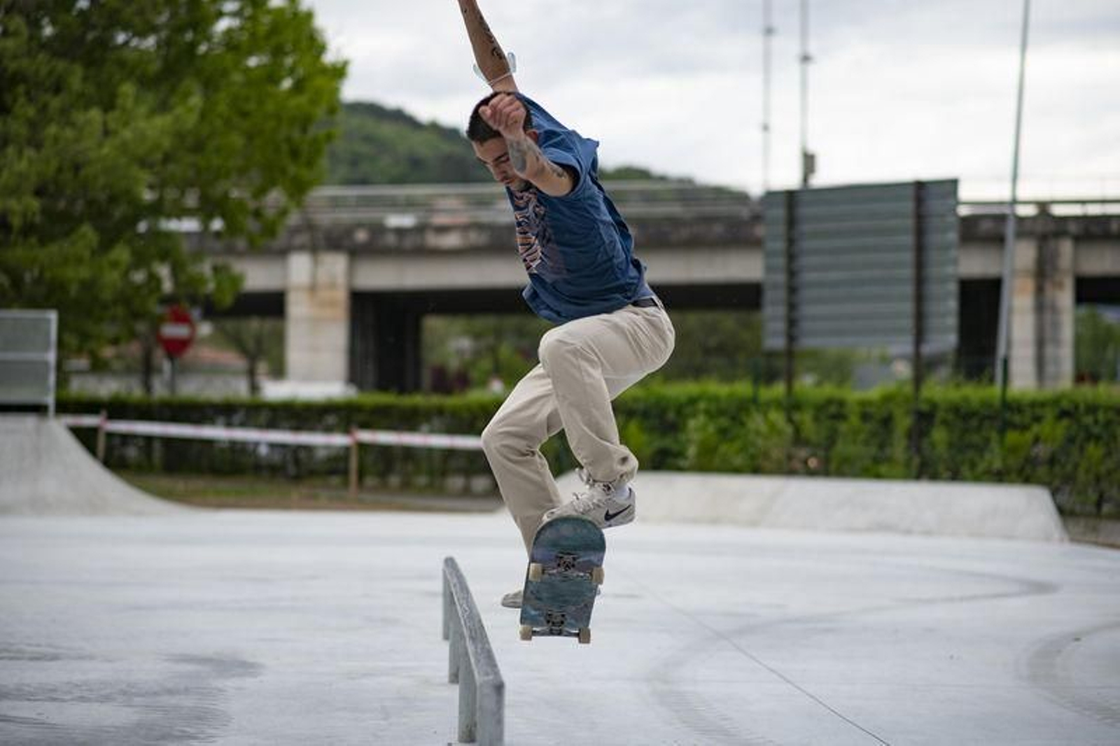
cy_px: 373
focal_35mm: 85
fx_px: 2644
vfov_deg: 16.1
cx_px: 560
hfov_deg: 23.9
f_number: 2.5
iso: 250
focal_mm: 85
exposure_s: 1/800
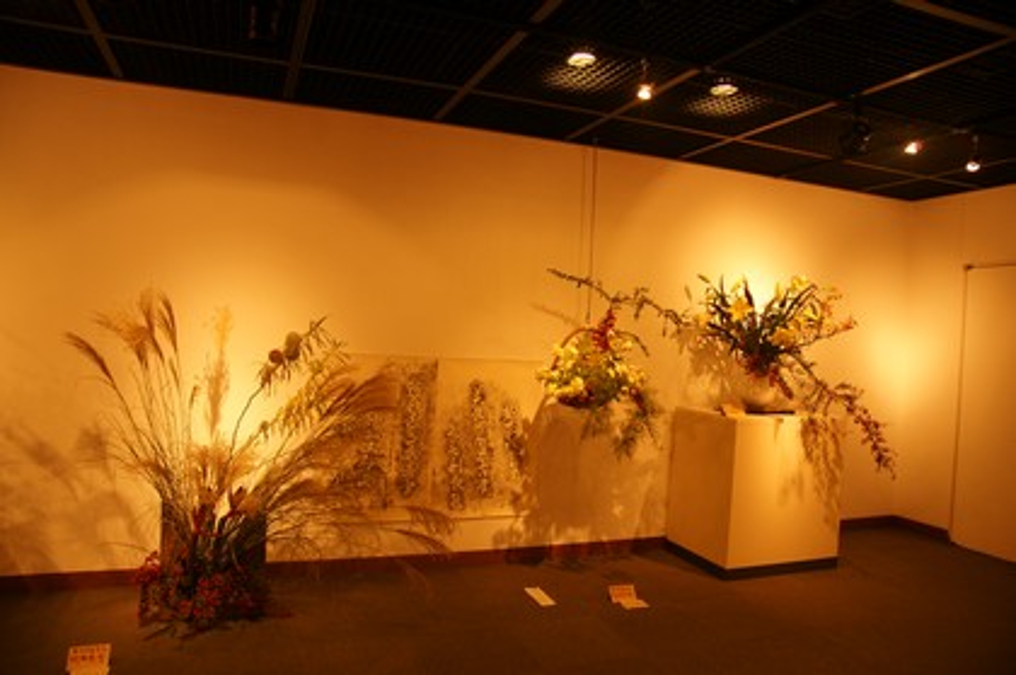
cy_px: 338
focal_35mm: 24
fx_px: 677
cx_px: 508
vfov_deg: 53.0
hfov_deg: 73.8
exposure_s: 1/30
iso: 200
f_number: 3.5
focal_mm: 16
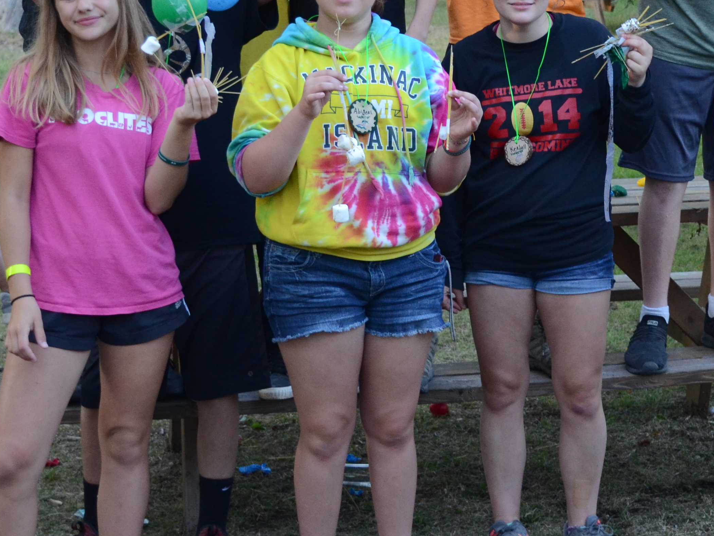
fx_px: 2083
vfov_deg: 14.6
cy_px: 131
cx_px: 532
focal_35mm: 101
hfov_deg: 19.3
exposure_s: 1/250
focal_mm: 30
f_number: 4.5
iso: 1000
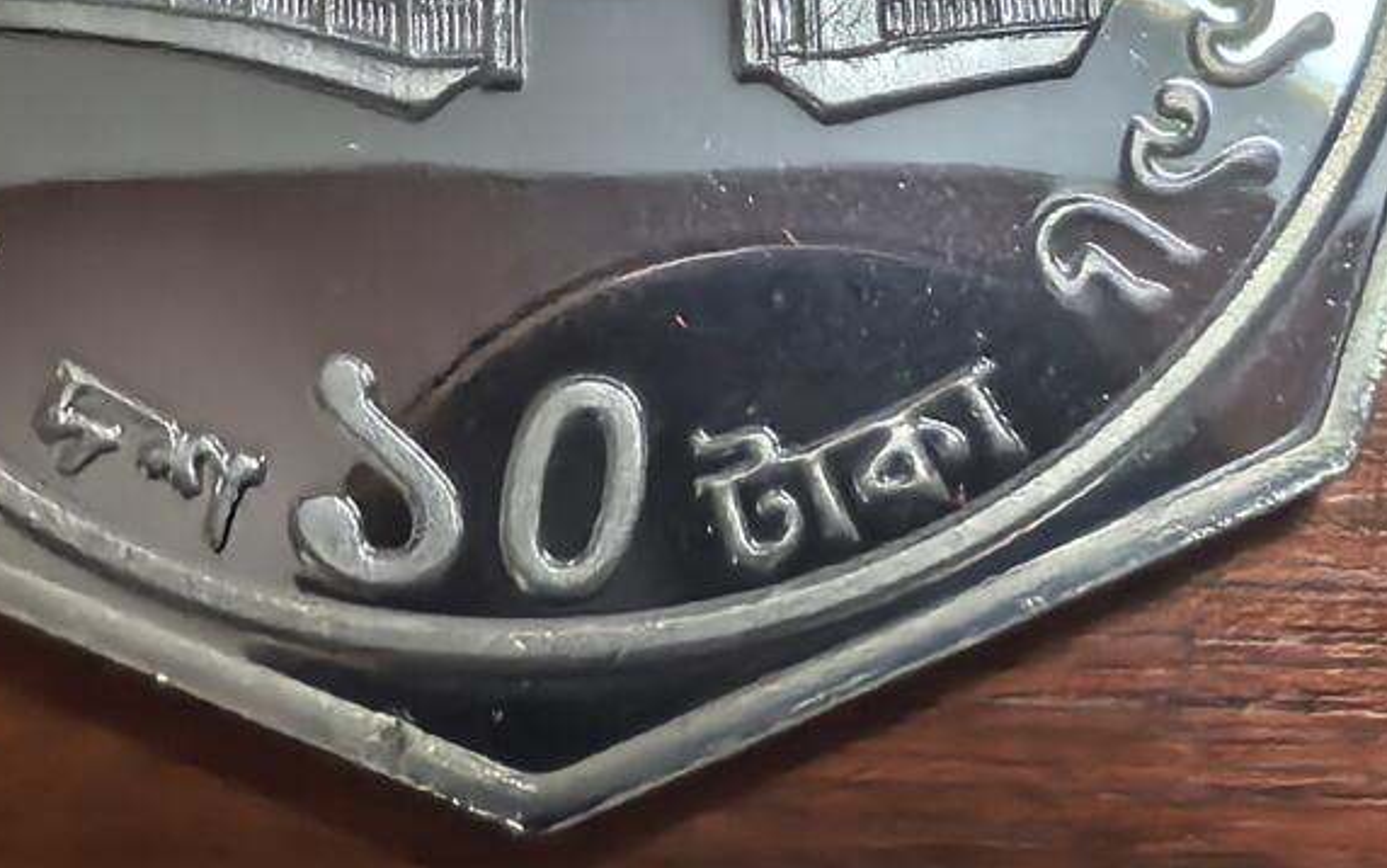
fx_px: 3025
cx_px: 516
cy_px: -322
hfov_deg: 25.7
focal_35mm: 80
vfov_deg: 15.4
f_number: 2.2
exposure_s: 1/50
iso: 200
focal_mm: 1.68
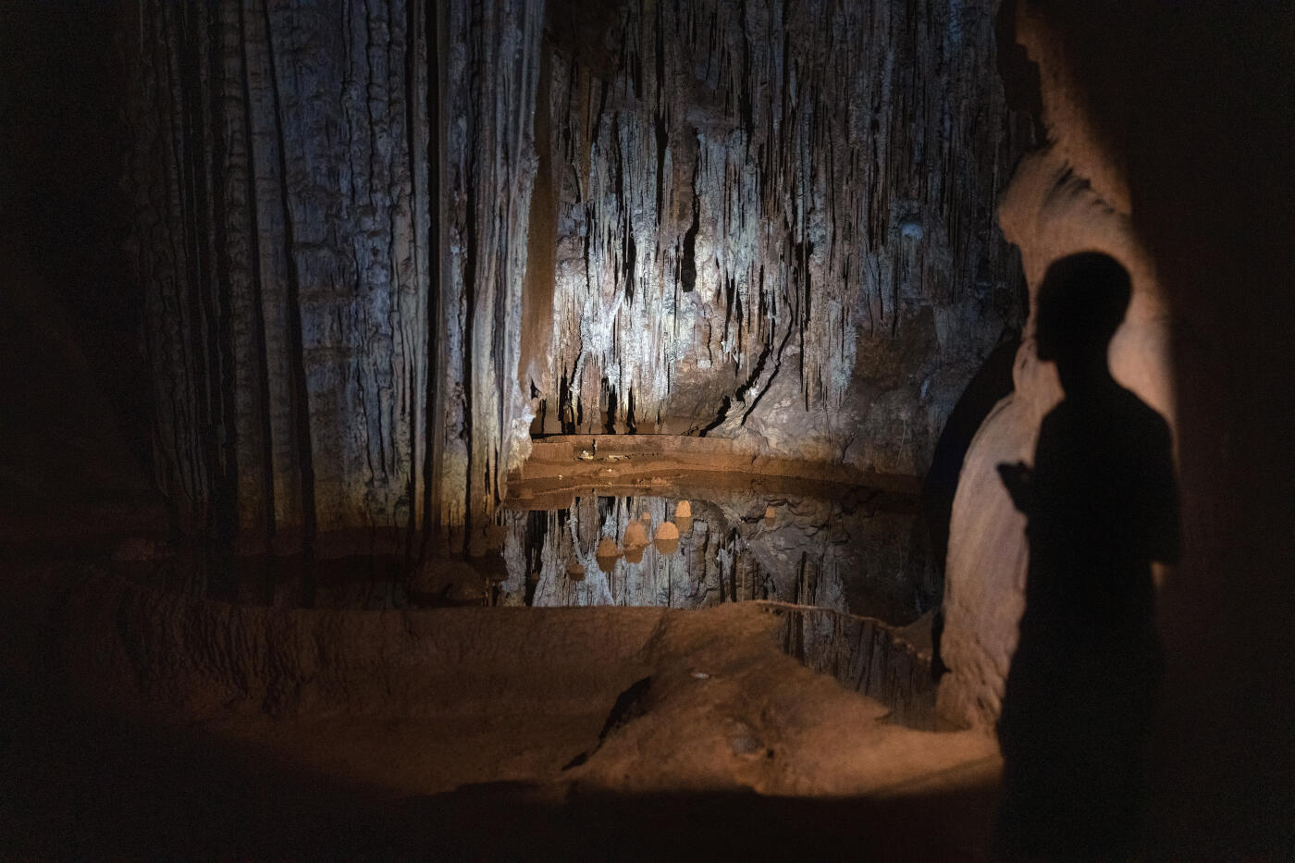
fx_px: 1726
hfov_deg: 41.1
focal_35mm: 48
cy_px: 432
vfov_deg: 28.1
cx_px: 648
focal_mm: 48
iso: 5000
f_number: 2
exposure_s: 1/320
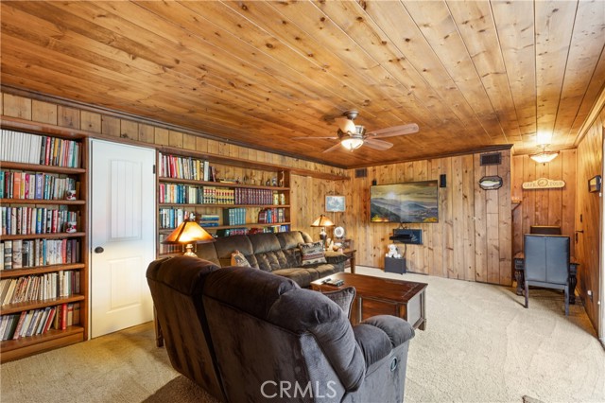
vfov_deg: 72.3
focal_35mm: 16
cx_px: 302
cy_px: 202
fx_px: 275
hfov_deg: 95.4
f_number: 13
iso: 100
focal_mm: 16.4
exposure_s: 5
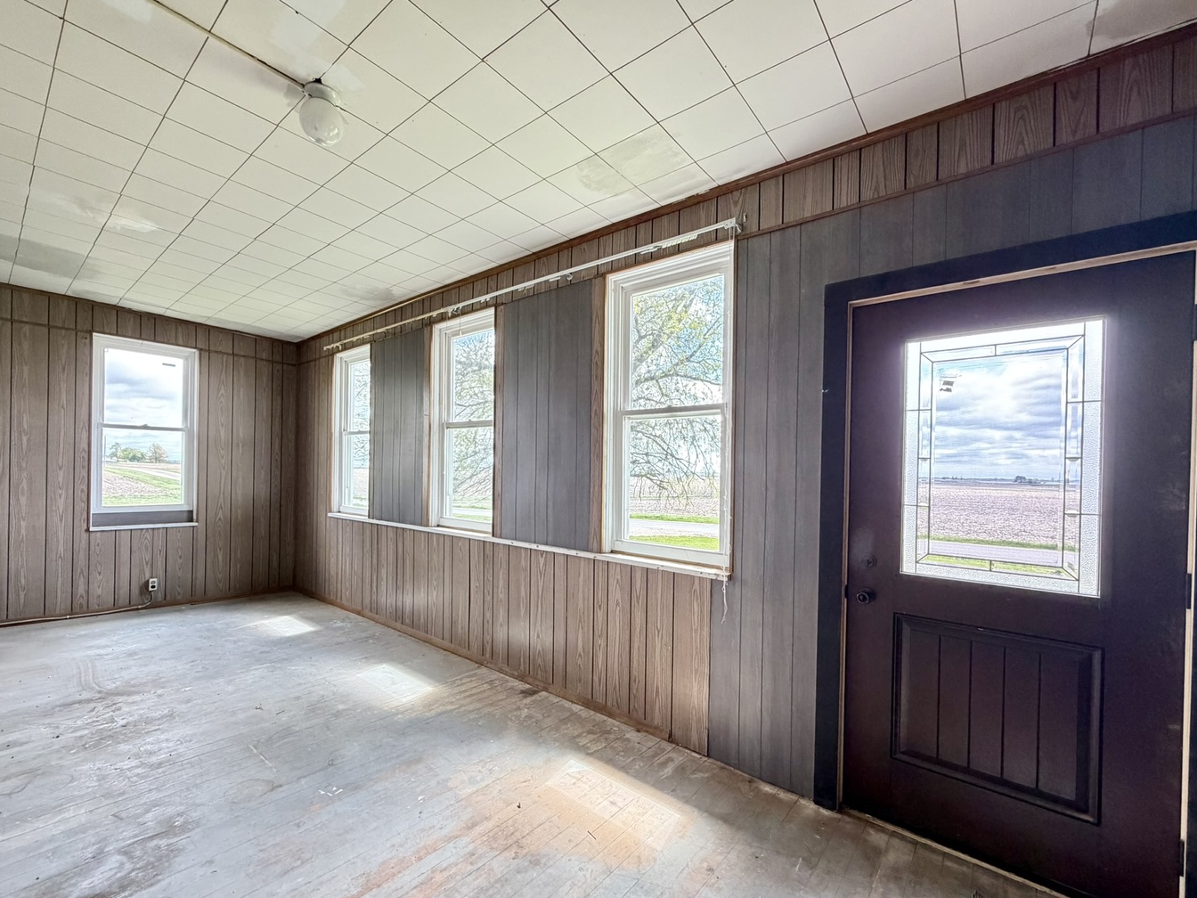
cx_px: 582
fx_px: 519
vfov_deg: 81.7
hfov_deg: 98.1
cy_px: 471
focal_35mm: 15
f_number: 2.2
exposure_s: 1/73
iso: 320
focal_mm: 2.22
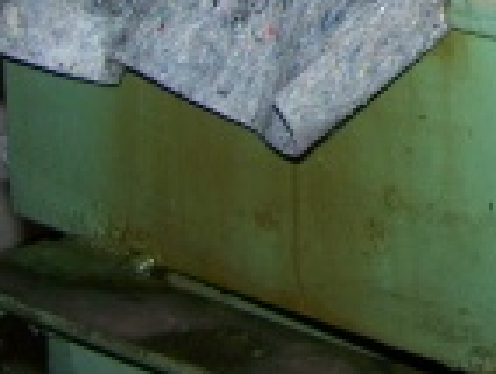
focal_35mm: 171
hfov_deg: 11.0
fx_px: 2454
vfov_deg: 8.3
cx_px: 782
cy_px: -386
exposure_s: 1/60
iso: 100
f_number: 2.8
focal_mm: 6.3
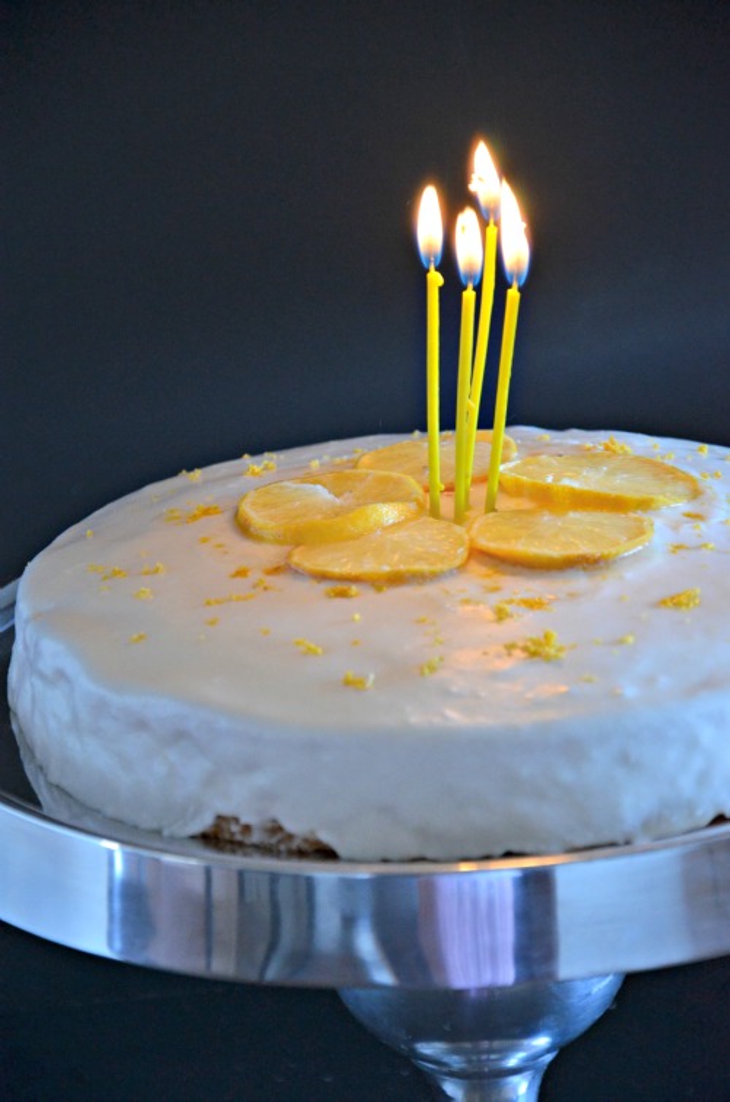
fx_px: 4812
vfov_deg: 13.1
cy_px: 551
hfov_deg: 8.7
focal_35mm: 158
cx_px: 365
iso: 1600
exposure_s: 1/60
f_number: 5.6
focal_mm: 105
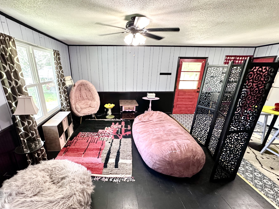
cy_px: 115
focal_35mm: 16
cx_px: 122
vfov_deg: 77.9
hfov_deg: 94.0
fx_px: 129
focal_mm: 2.22
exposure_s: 1/60
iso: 250
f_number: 2.2
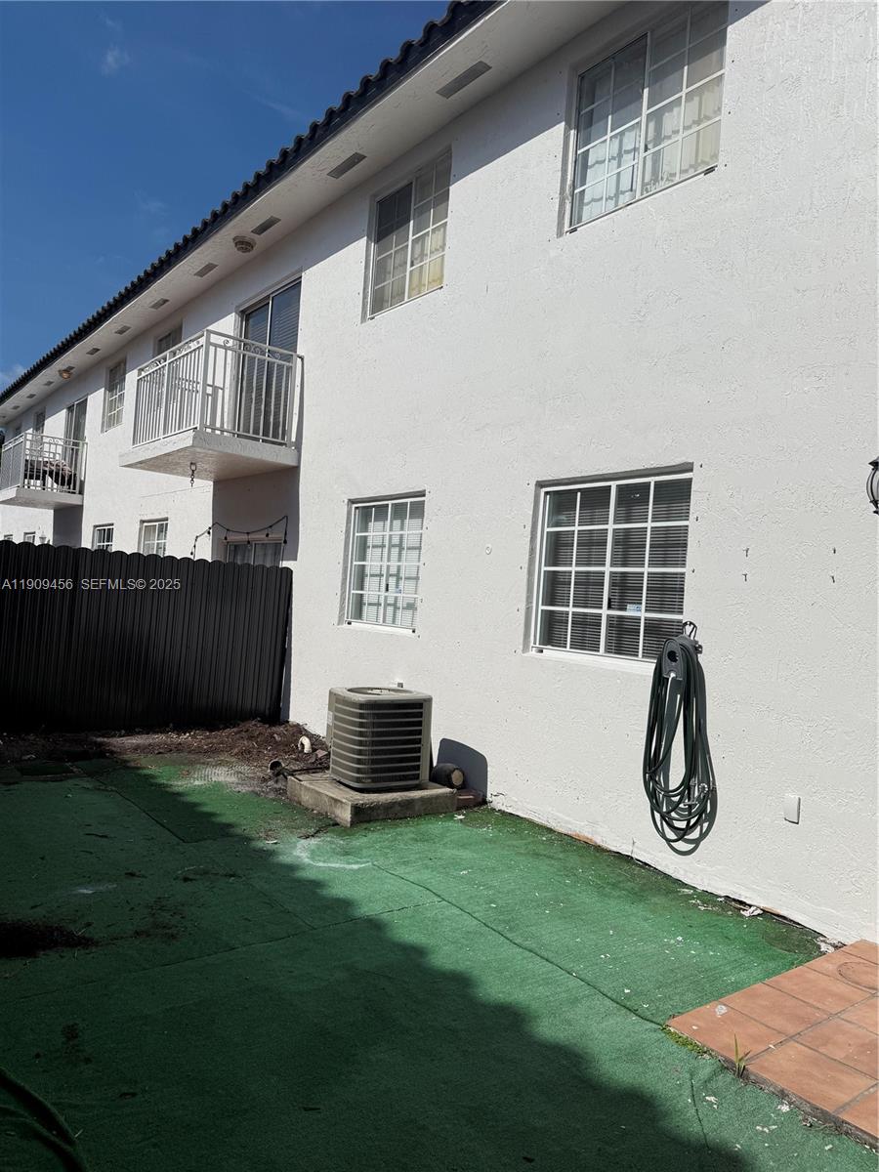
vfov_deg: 71.6
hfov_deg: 56.8
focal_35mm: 24
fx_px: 813
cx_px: 440
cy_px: 586
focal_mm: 6.76
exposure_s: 1/14286
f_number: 1.78
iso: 64
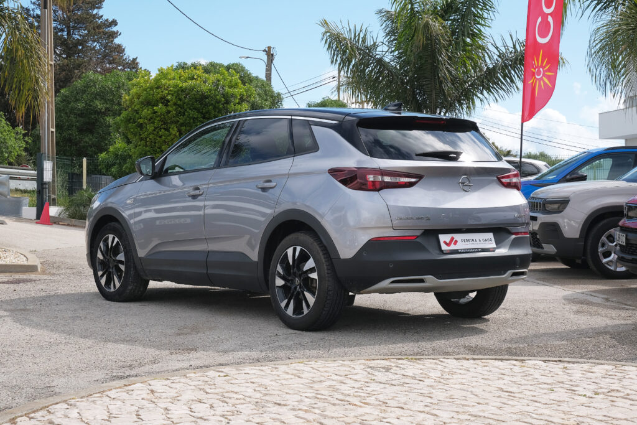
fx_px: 1203
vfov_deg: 20.0
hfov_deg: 29.7
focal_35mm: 68
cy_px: 212
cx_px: 318
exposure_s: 1/320
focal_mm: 45
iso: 160
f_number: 9
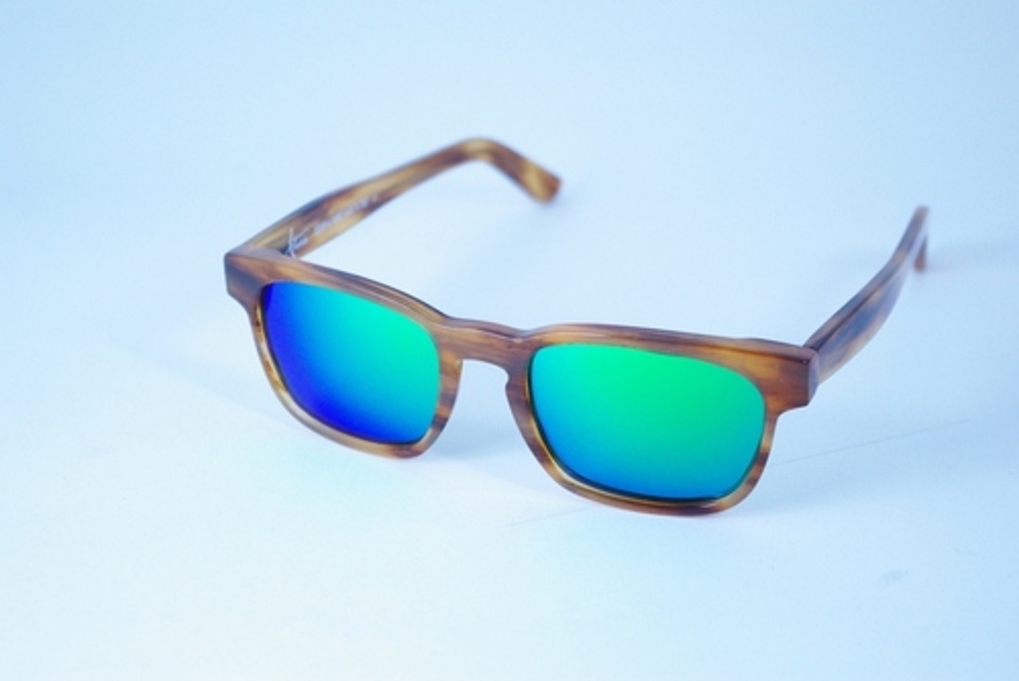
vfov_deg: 16.7
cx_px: 510
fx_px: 2322
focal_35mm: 82
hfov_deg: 24.7
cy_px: 340
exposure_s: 1/180
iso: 800
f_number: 6.7
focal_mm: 55
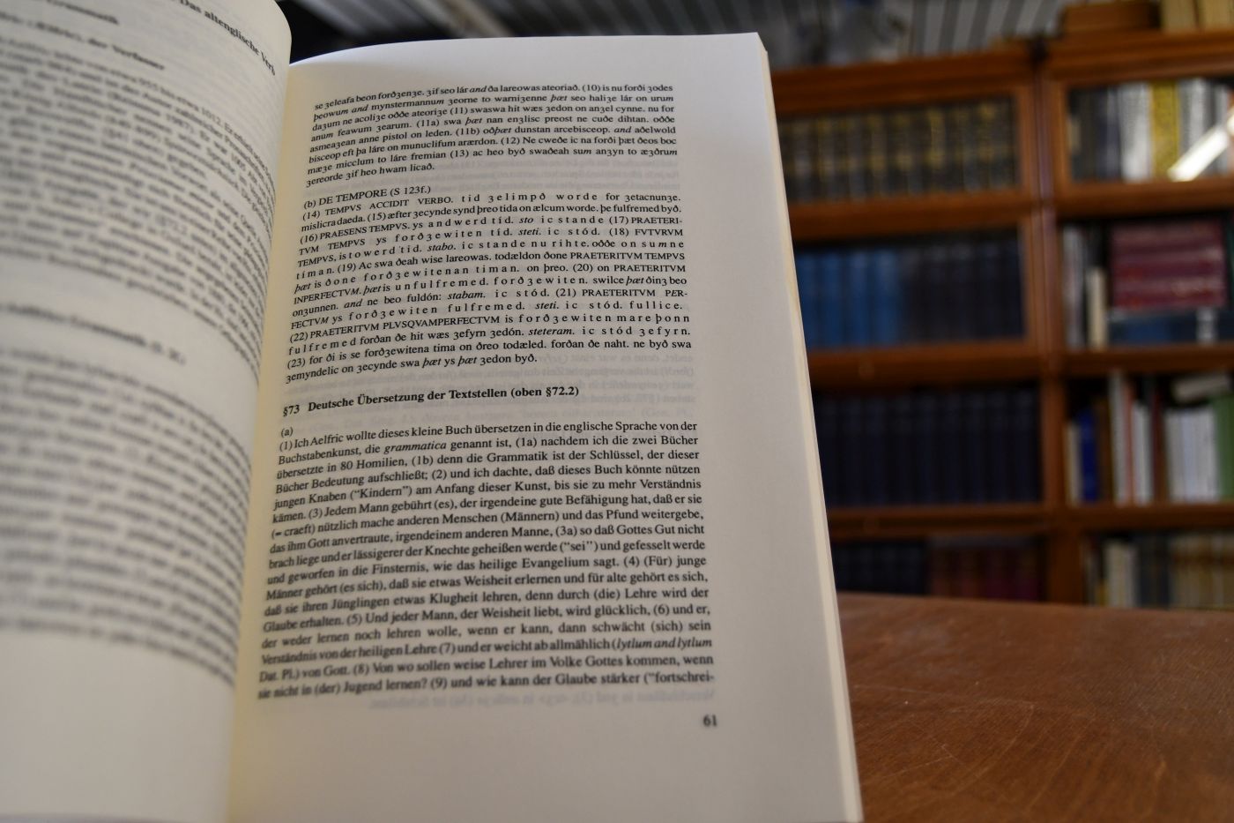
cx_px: 617
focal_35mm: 33
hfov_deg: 57.2
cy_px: 412
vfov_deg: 40.0
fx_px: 1131
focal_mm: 22
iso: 800
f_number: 3.5
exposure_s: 1/250
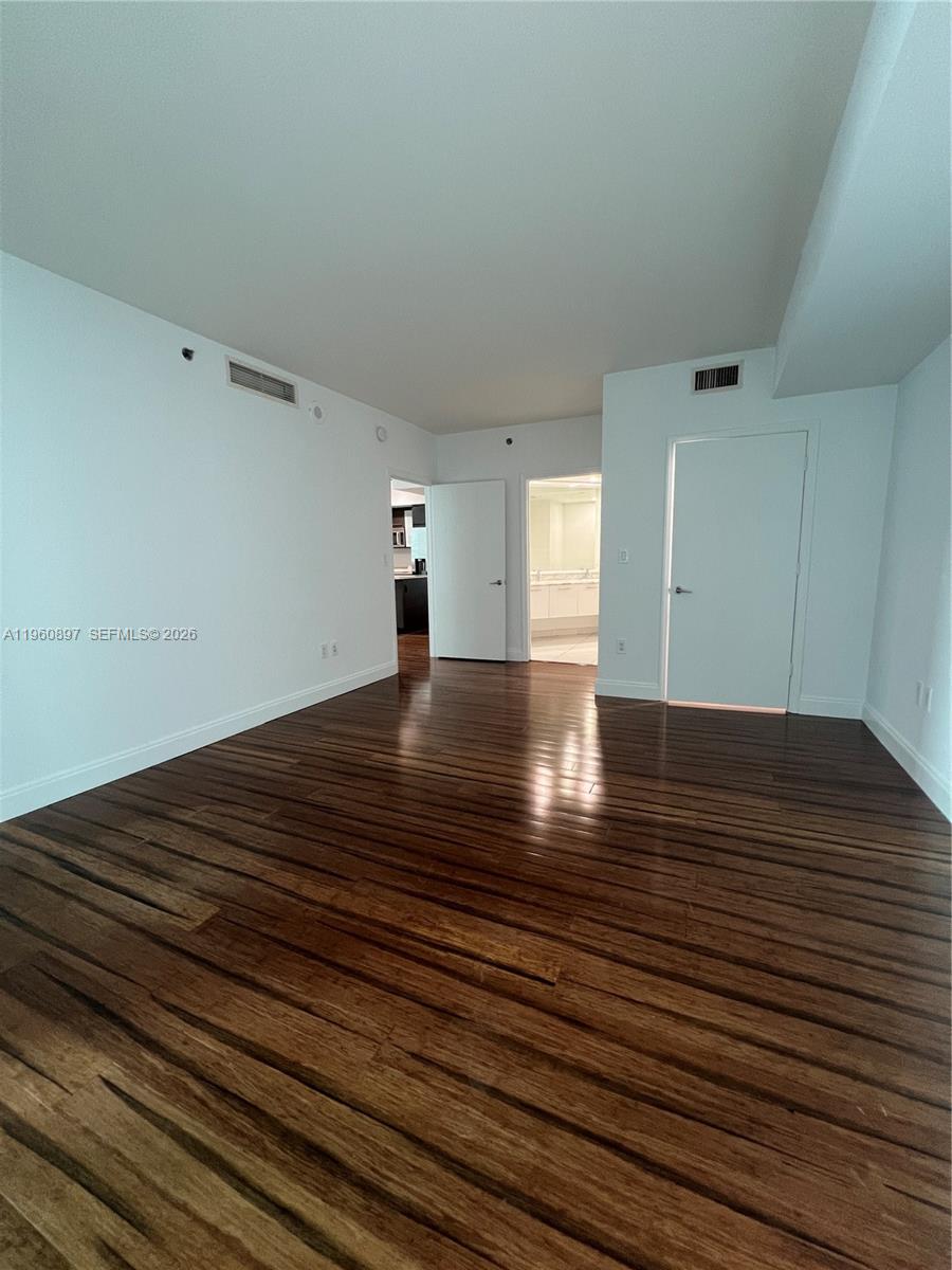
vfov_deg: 106.2
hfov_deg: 89.9
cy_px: 635
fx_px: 477
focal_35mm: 13
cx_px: 476
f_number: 1.8
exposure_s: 1/60
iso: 250
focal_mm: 1.57
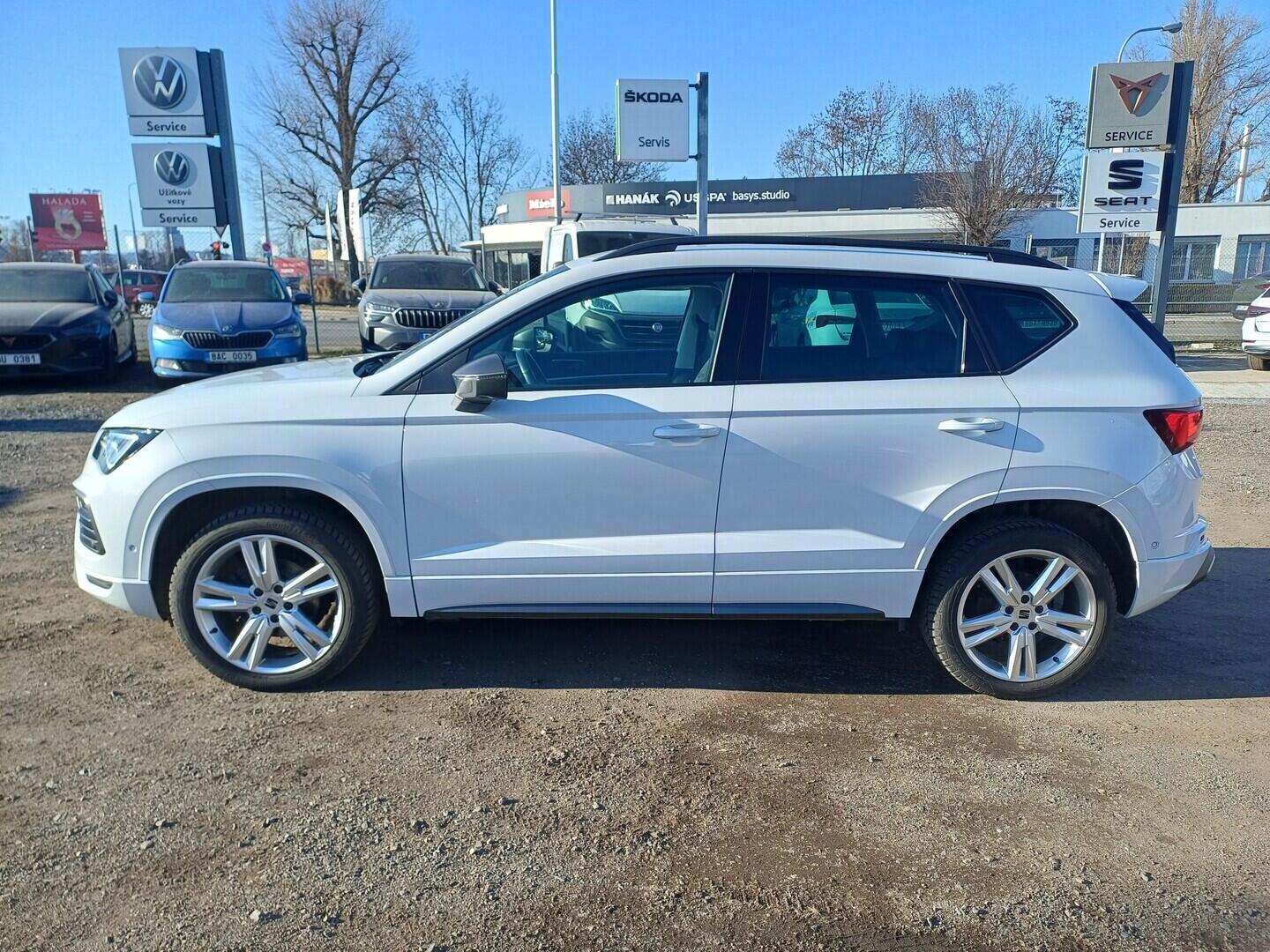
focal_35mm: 25
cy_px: 476
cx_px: 635
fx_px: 917
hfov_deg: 69.4
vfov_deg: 54.9
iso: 50
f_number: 1.8
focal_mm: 4.65
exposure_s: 1/708
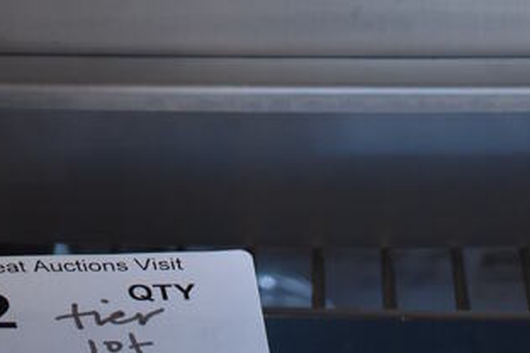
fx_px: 1163
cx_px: 257
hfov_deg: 25.7
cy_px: -203
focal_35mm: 79
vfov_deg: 15.7
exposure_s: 1/200
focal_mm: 18
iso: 800
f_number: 3.5
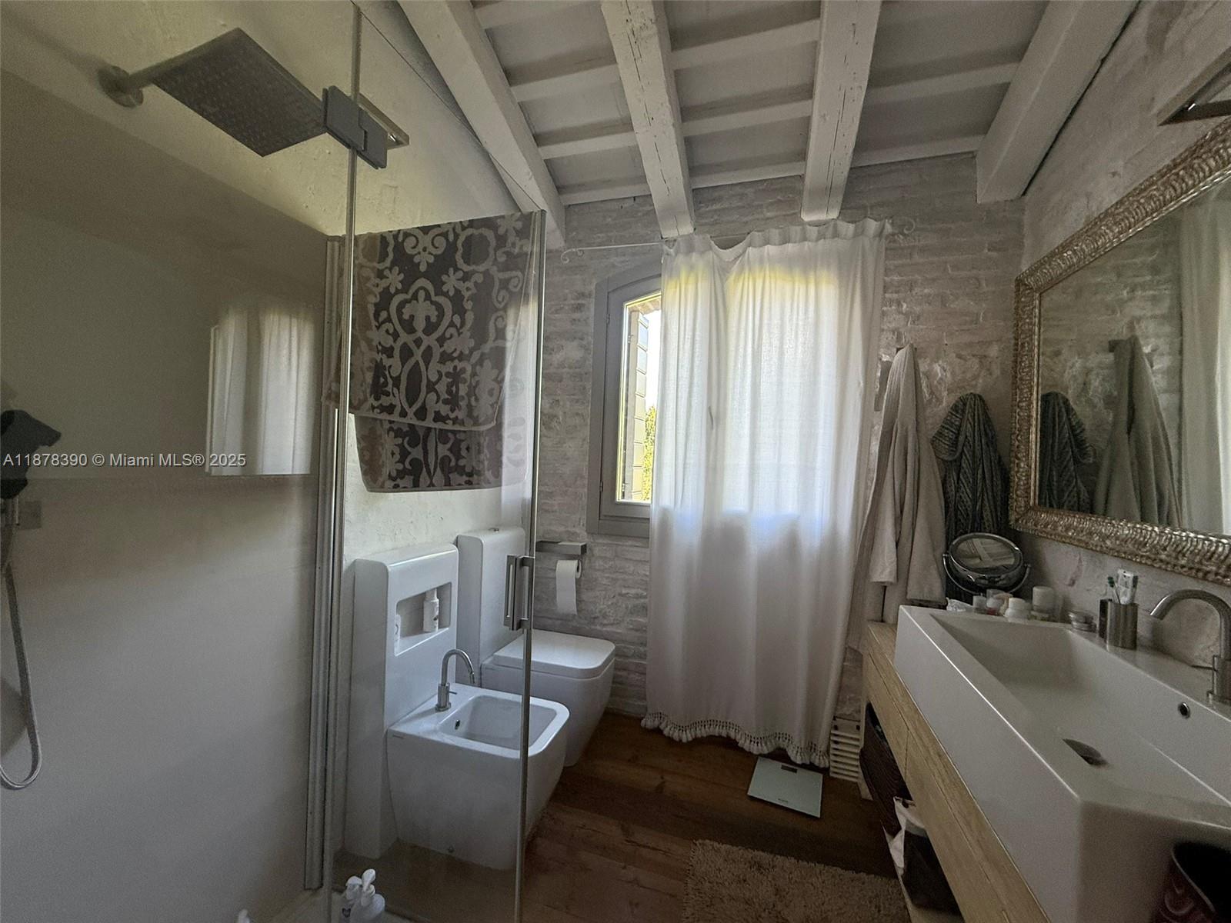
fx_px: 498
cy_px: 462
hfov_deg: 102.1
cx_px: 616
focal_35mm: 14
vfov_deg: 85.7
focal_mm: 2.22
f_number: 2.2
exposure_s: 1/99
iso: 200
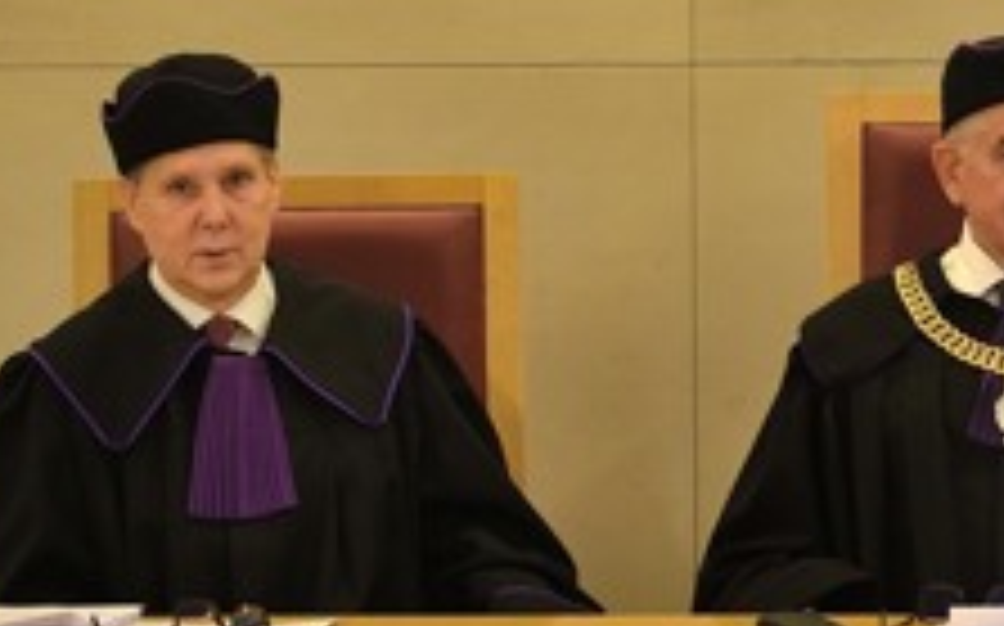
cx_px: 970
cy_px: 173
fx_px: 3910
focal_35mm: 143
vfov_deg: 9.1
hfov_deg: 14.4
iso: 450
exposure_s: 1/60
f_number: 4
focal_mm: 28
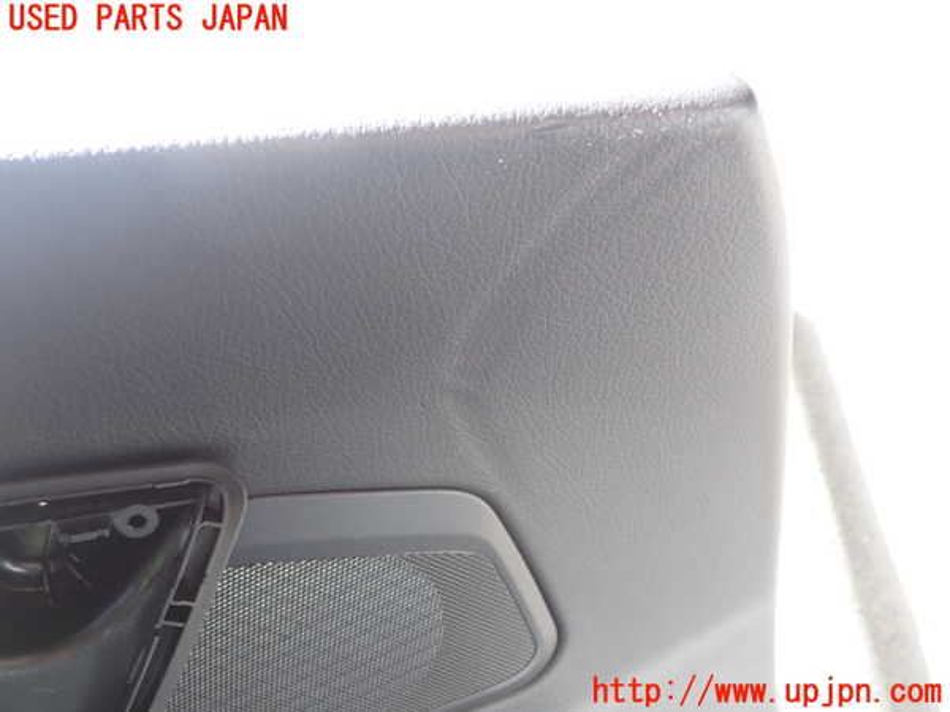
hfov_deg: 60.0
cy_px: 356
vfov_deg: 46.8
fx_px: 823
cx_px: 475
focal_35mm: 30
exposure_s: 1/60
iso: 160
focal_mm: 5.4
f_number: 2.3
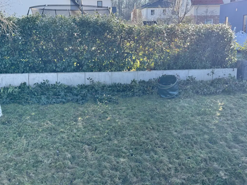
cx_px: 124
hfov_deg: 39.7
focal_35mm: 48
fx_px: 343
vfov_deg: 30.3
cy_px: 92
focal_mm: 6.76
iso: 64
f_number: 1.78
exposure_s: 1/854
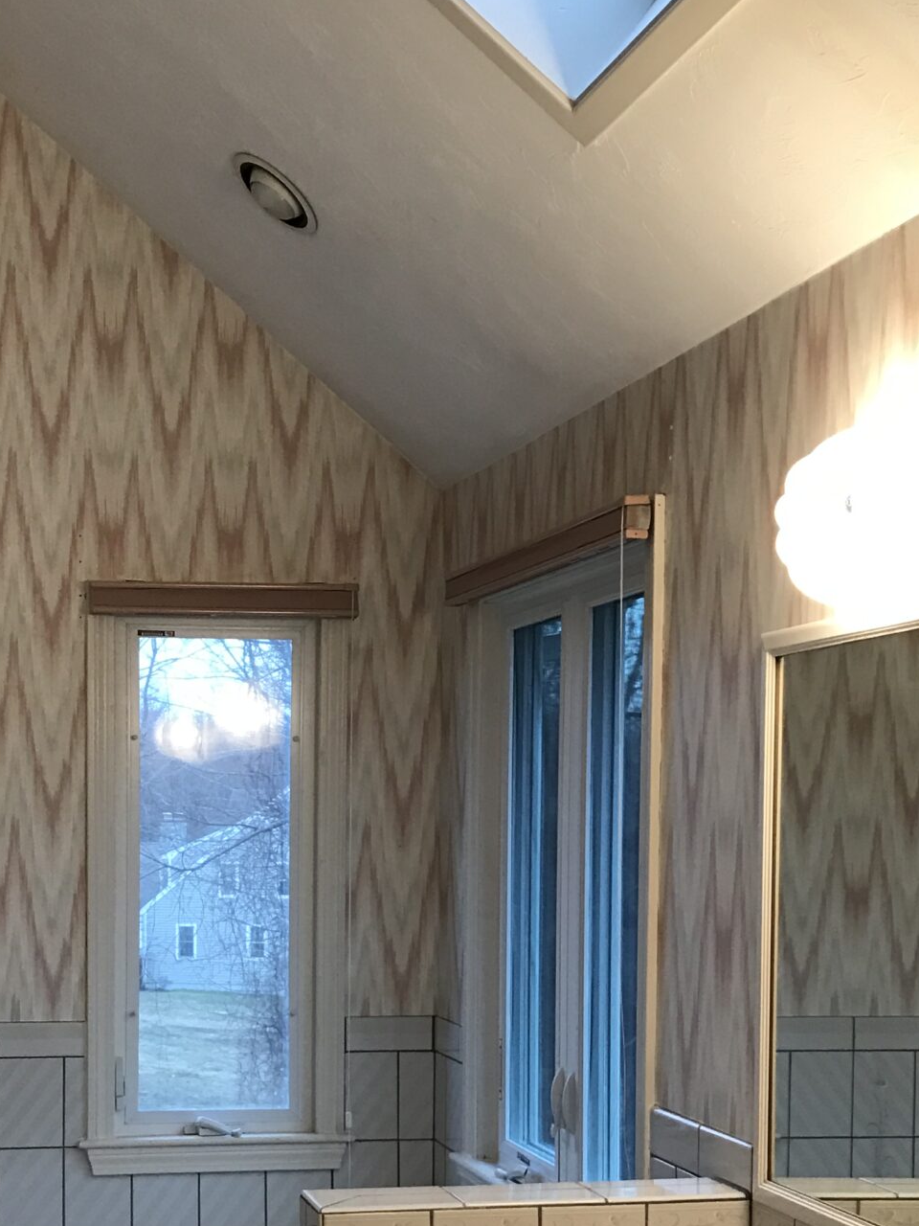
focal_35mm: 56
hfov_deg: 25.6
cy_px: 945
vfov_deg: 33.5
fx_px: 1982
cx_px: 179
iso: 40
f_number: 1.8
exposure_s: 1/30
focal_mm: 3.99
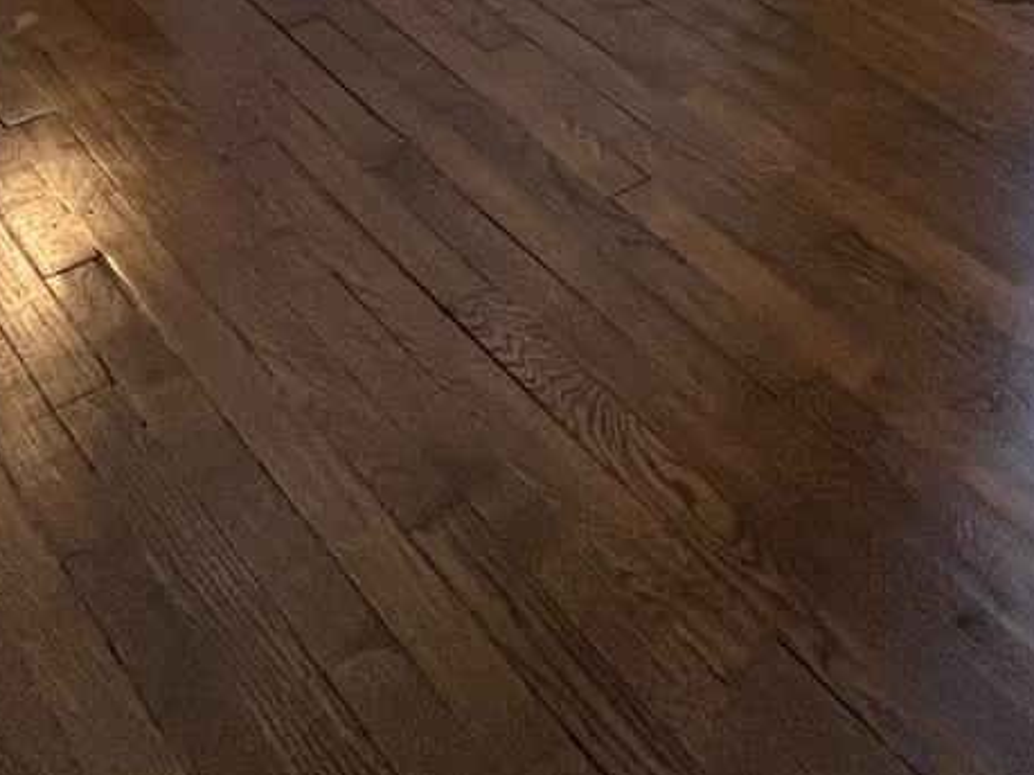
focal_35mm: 58
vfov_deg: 18.9
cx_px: 975
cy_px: -651
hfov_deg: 31.3
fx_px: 1732
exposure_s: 1/120
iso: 125
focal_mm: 1.57
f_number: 1.8
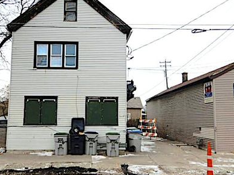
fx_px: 209
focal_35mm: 31
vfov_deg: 45.4
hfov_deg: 58.0
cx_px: 96
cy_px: 97
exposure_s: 1/500
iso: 80
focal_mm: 4.3
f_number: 3.4
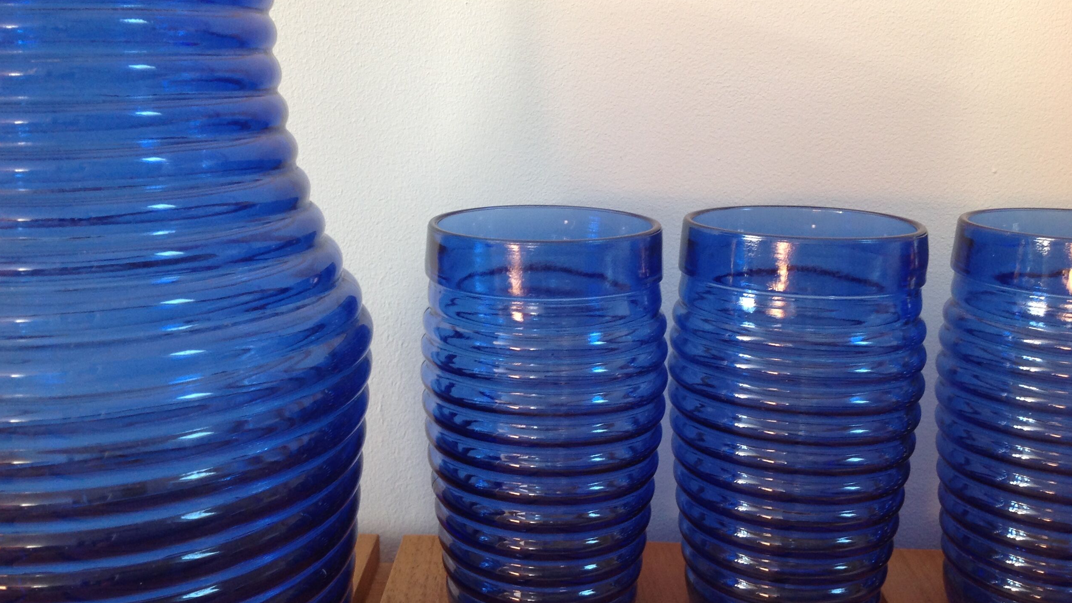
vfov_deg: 30.4
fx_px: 1108
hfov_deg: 51.6
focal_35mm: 39
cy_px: 270
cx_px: 526
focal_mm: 4.28
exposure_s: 1/15
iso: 80
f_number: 2.4
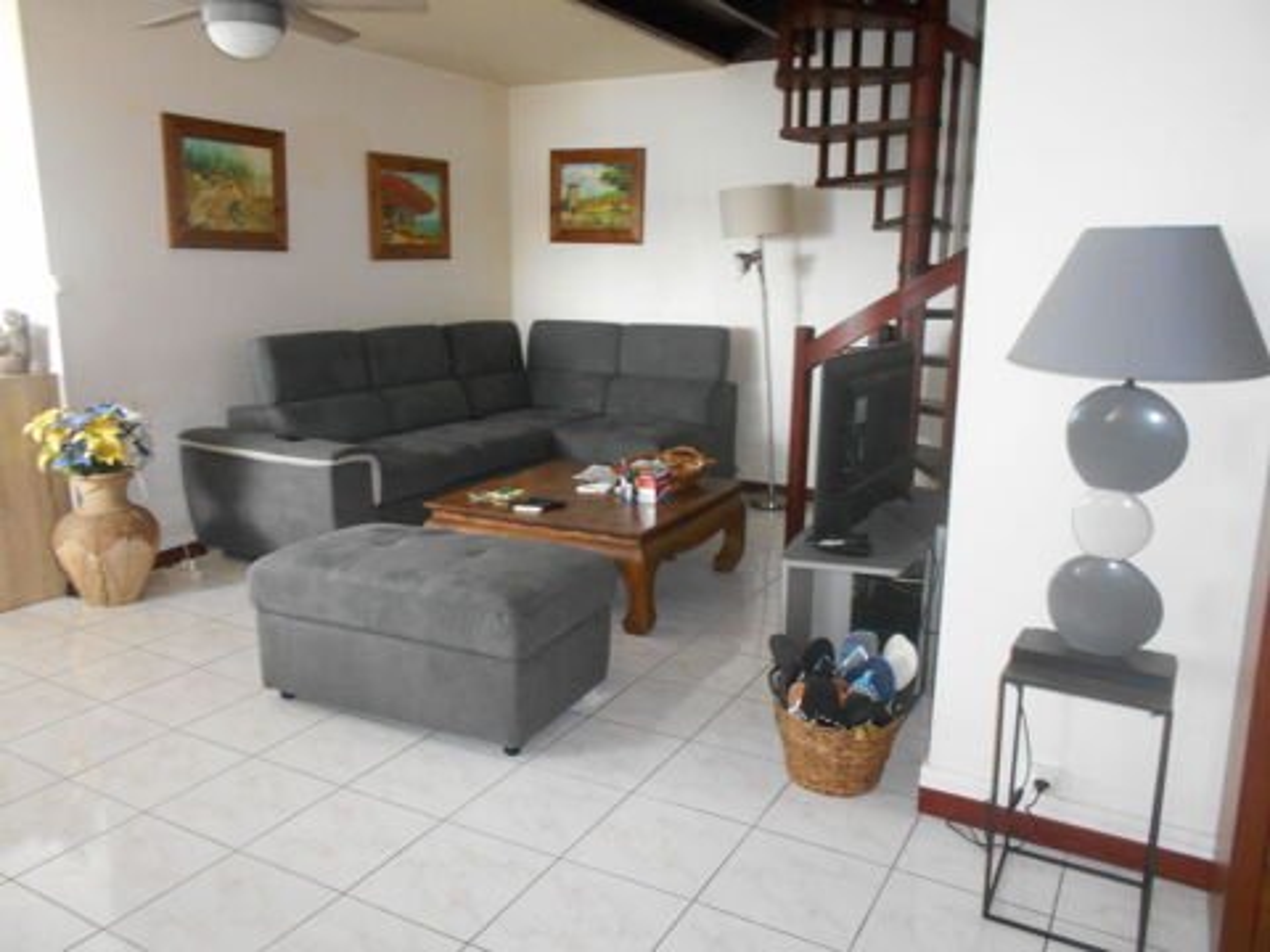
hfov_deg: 67.3
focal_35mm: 26
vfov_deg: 53.1
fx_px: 954
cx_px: 635
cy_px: 476
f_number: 3.2
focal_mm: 4.6
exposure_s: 1/25
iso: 320
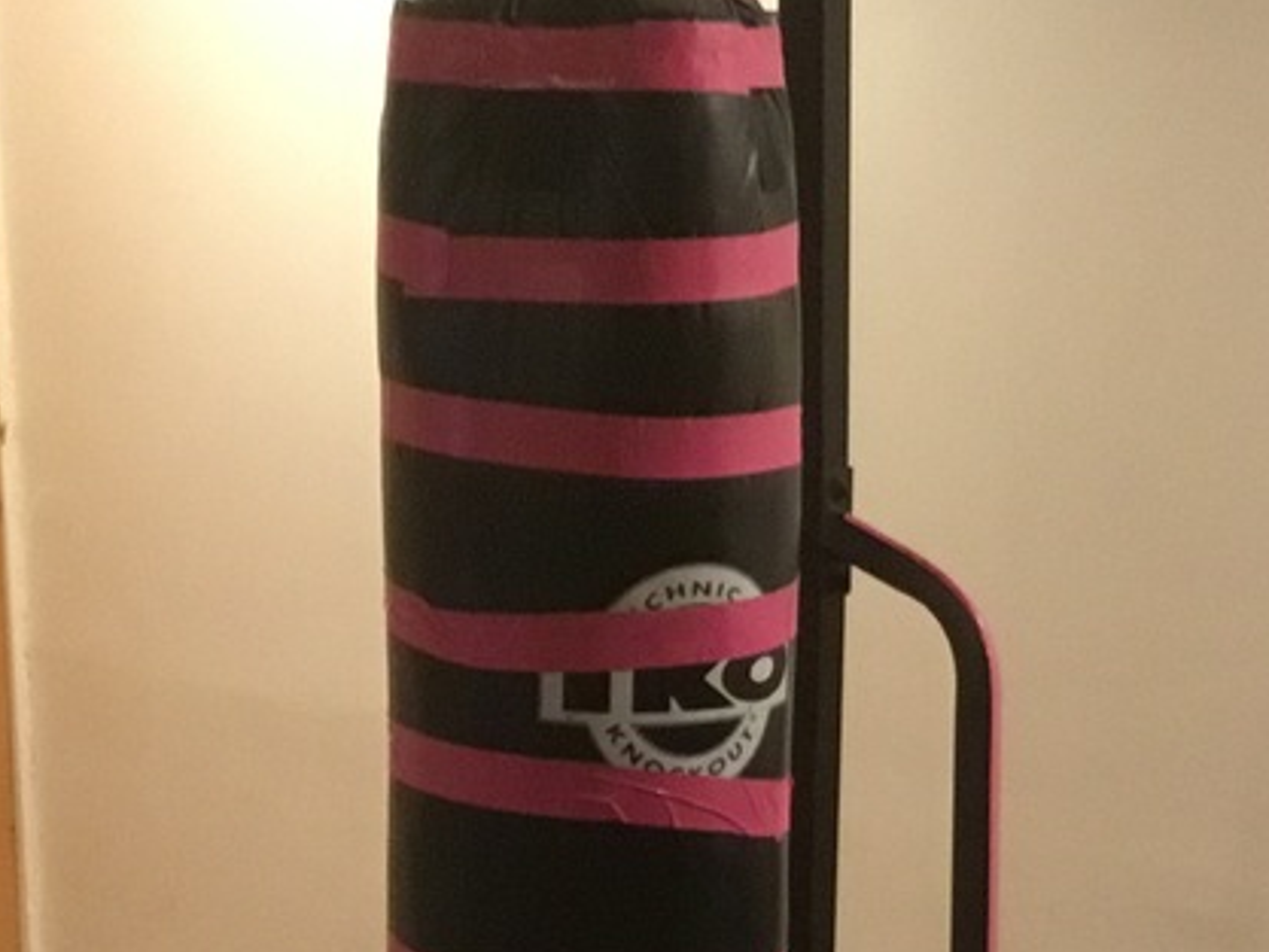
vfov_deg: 13.4
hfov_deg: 18.2
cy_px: 1195
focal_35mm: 107
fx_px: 3924
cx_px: 989
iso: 200
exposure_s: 1/15
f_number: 2.4
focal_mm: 3.3
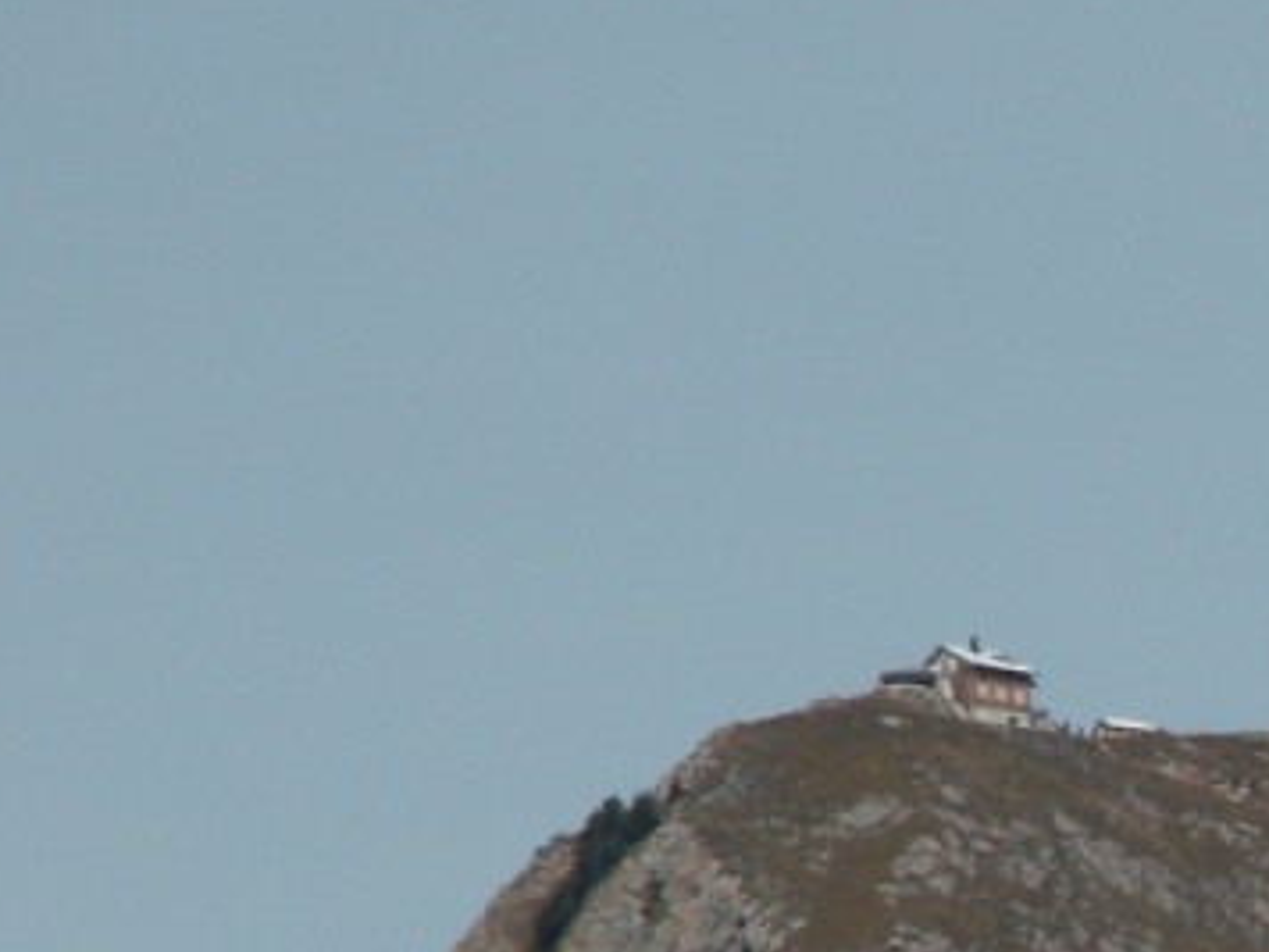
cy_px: 984
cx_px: 1540
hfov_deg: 2.1
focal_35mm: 962
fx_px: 35266
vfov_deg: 1.5
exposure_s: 1/320
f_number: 8
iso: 50
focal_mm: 55.39
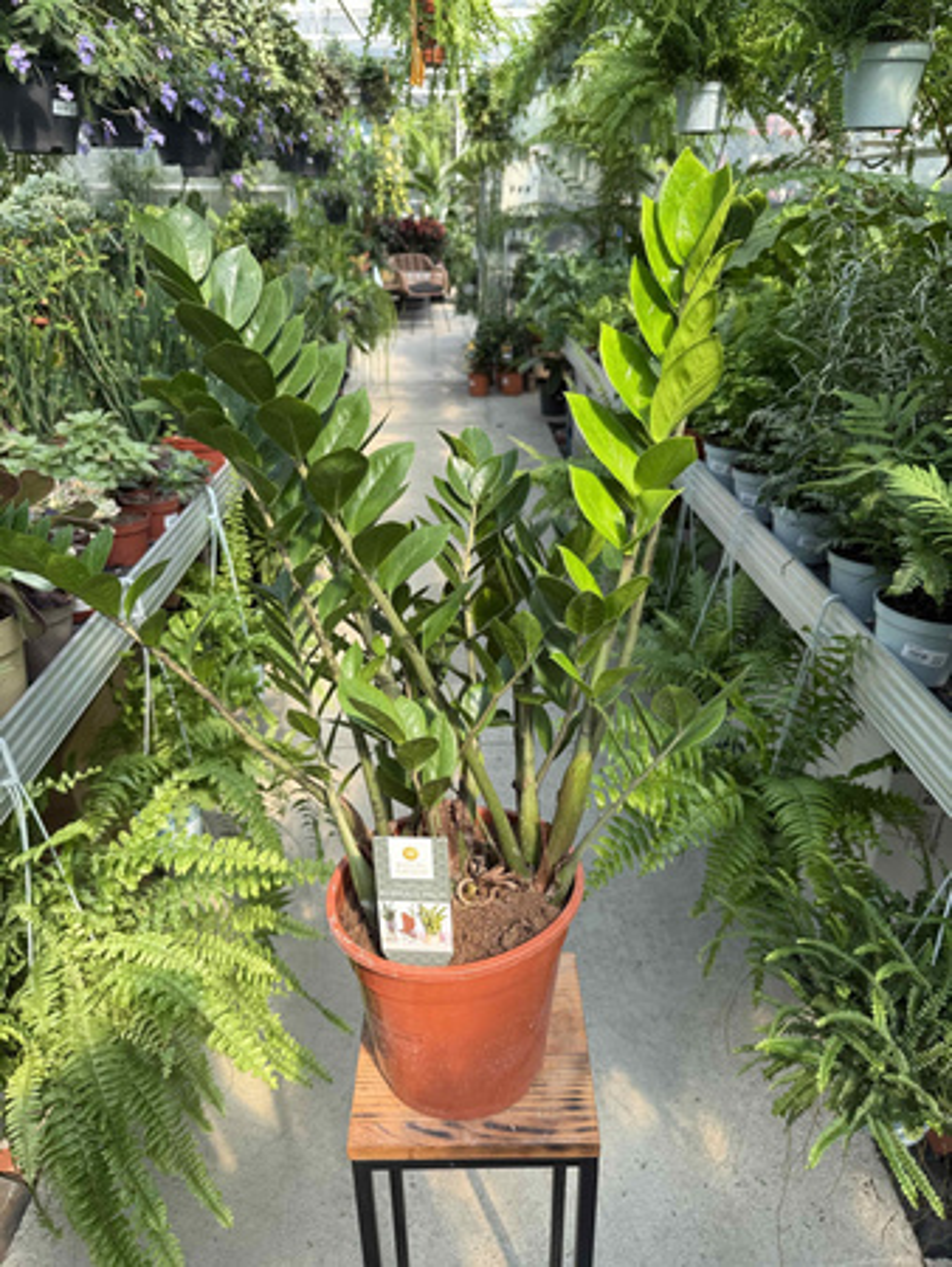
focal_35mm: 24
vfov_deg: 71.6
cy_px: 634
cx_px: 476
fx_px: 879
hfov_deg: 56.9
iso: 80
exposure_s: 1/868
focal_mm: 6.76
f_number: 1.78
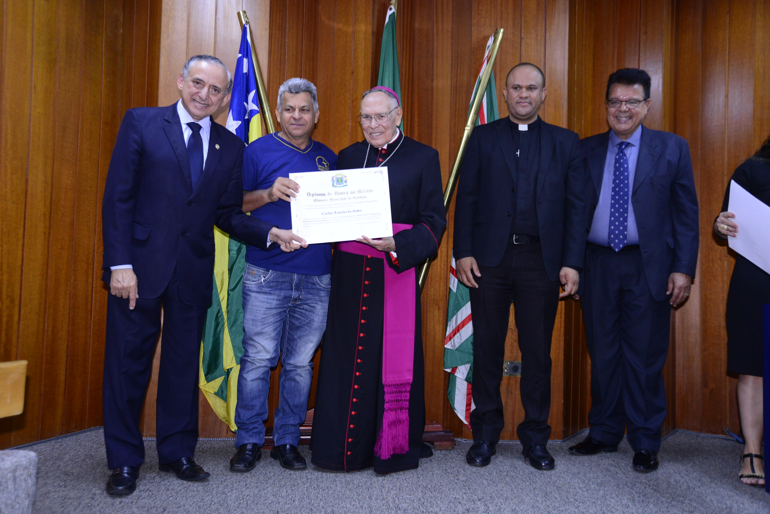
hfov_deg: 55.8
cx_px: 385
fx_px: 727
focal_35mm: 34
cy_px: 257
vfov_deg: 38.9
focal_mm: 34
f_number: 4.5
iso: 2000
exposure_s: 1/60
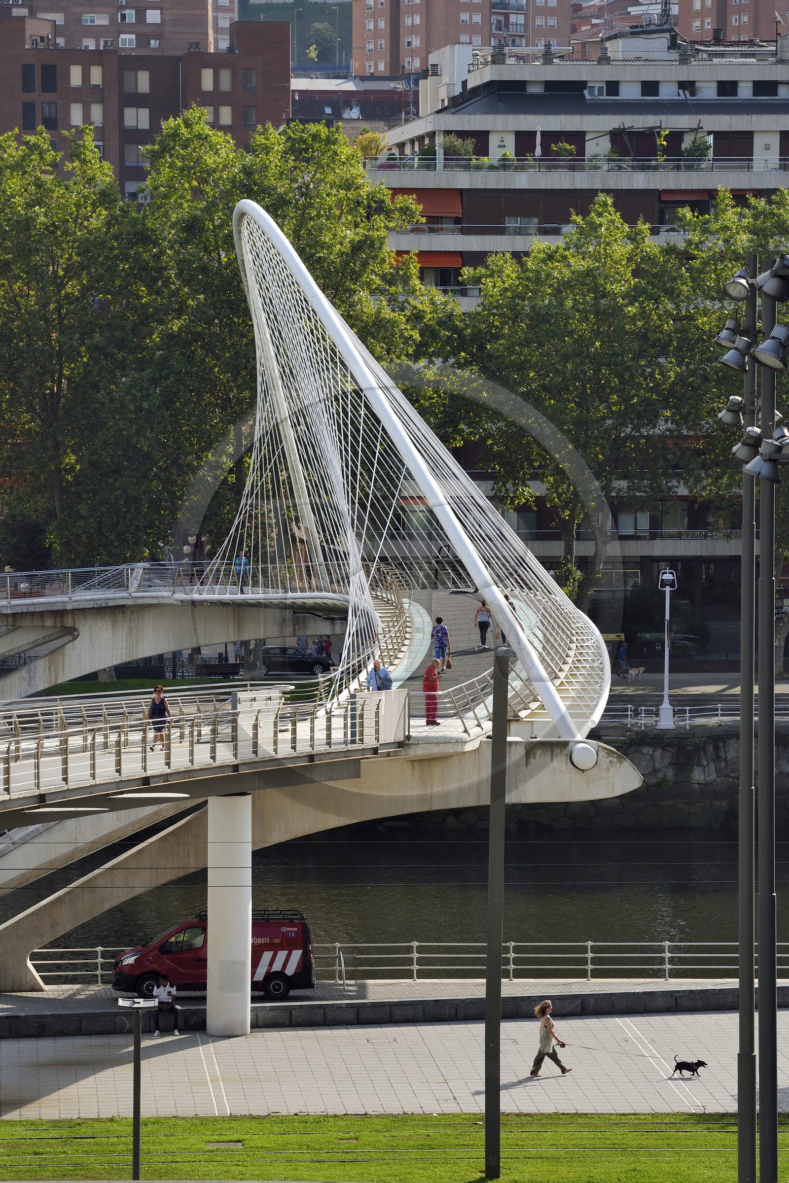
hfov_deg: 11.0
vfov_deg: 16.4
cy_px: 592
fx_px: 4109
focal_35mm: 125
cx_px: 394
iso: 400
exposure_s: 1/250
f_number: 16
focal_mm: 125
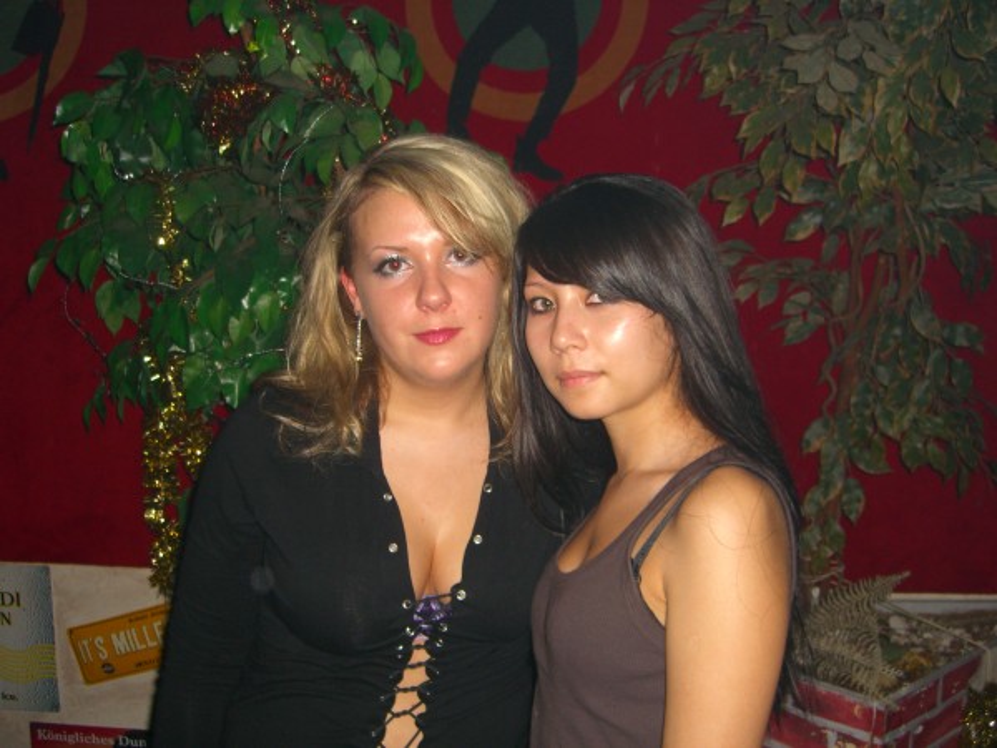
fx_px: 1094
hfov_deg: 49.0
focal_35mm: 38
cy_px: 374
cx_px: 498
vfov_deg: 37.7
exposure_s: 1/60
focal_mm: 7.9
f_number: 2.8
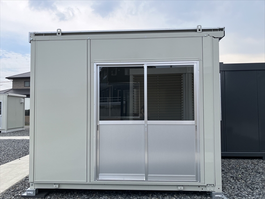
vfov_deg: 49.8
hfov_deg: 63.4
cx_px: 132
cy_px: 100
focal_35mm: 28
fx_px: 214
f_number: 1.8
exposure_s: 1/1056
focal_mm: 3.99
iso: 32
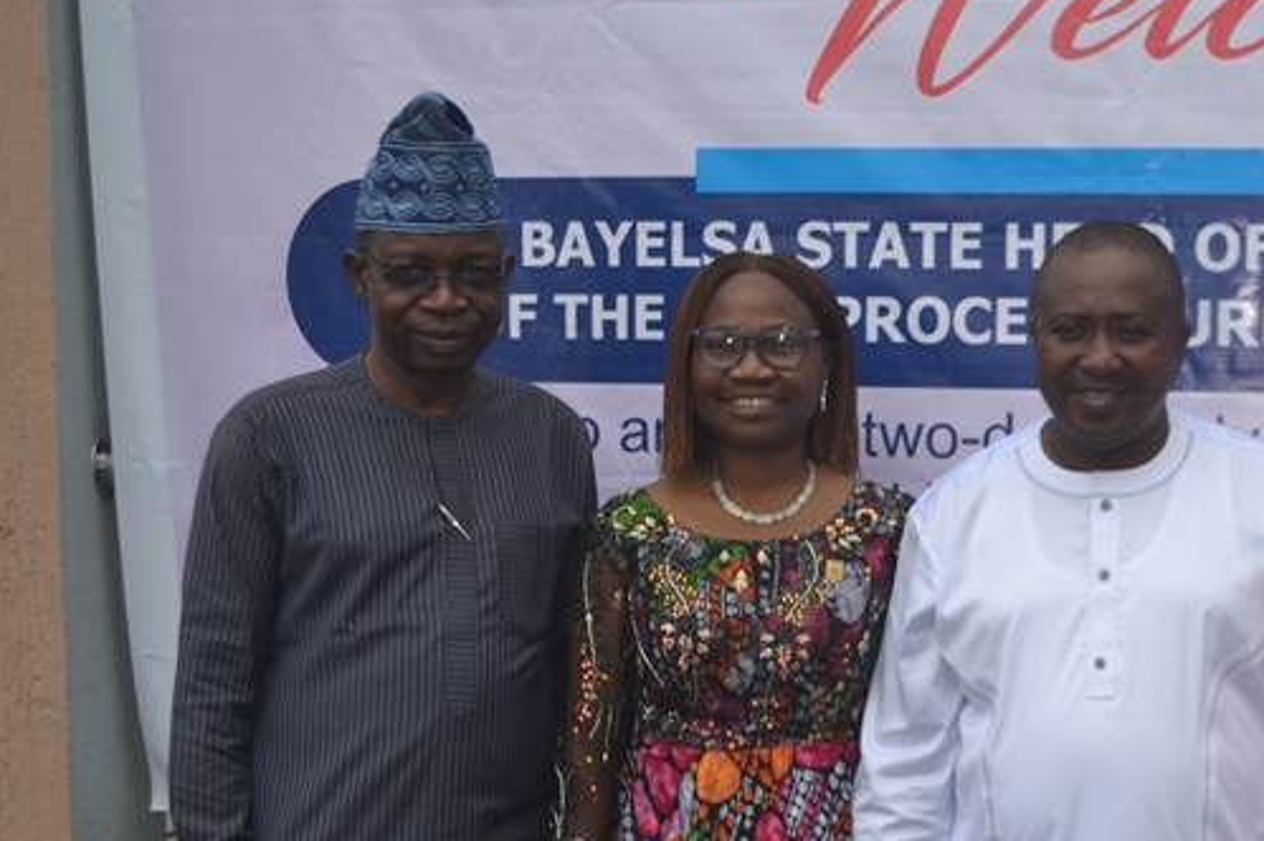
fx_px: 2702
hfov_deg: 25.9
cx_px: 1003
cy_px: 647
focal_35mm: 77
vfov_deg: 17.6
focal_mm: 32
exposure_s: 1/200
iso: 100
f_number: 5.6
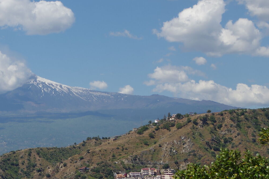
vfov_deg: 11.0
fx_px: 926
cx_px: 33
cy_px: 122
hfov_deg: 16.3
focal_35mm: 124
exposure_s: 1/1250
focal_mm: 35
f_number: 4.5
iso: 100
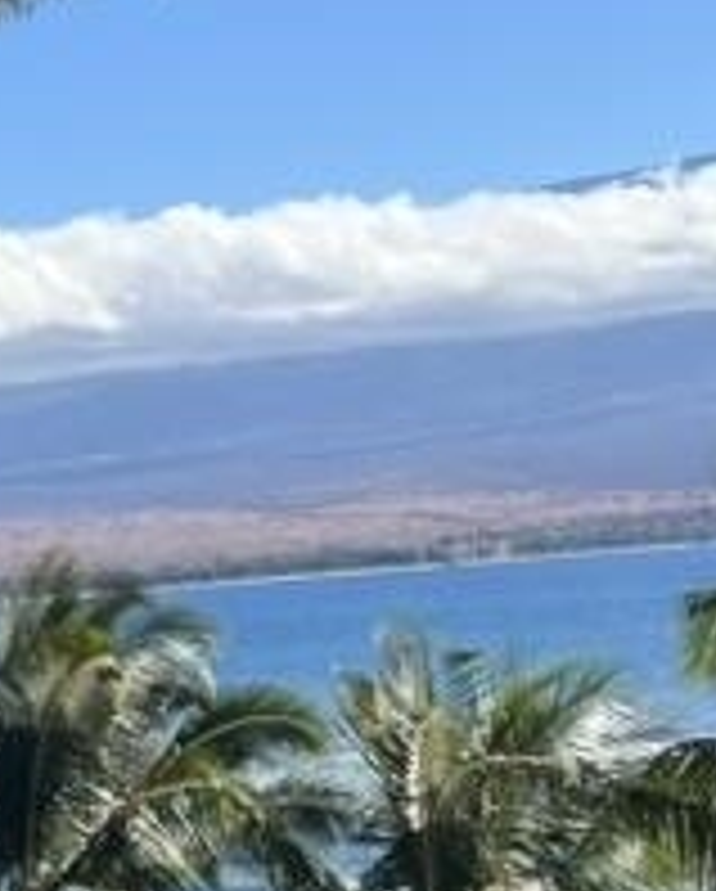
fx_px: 3462
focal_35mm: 131
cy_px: 1066
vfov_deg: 14.2
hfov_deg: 11.2
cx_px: -432
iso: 50
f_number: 1.5
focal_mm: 5.7
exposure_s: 1/3704
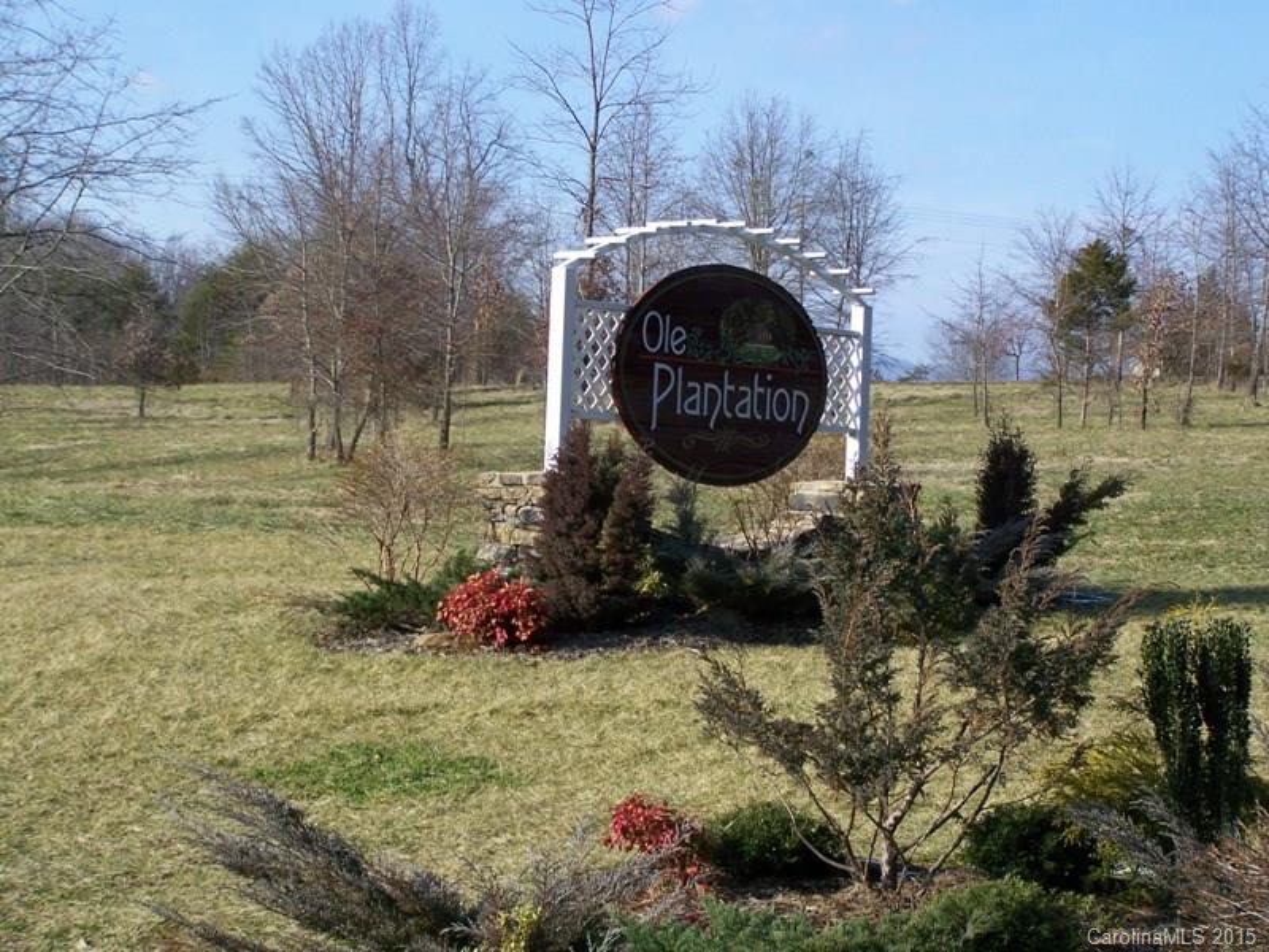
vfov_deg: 19.6
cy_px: 476
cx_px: 634
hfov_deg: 26.0
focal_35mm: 75
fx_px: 2749
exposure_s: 1/500
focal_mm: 12.4
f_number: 3.2
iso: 64
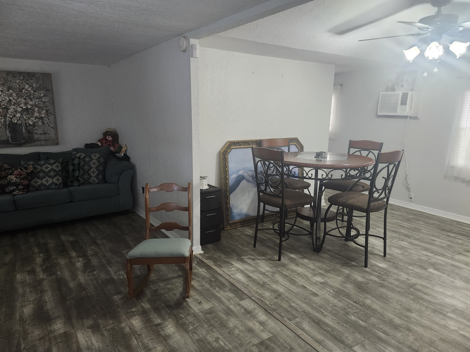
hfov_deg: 73.9
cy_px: 176
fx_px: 312
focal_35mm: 23
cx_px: 235
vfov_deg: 58.9
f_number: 1.8
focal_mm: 5.54
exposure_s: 1/120
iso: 800
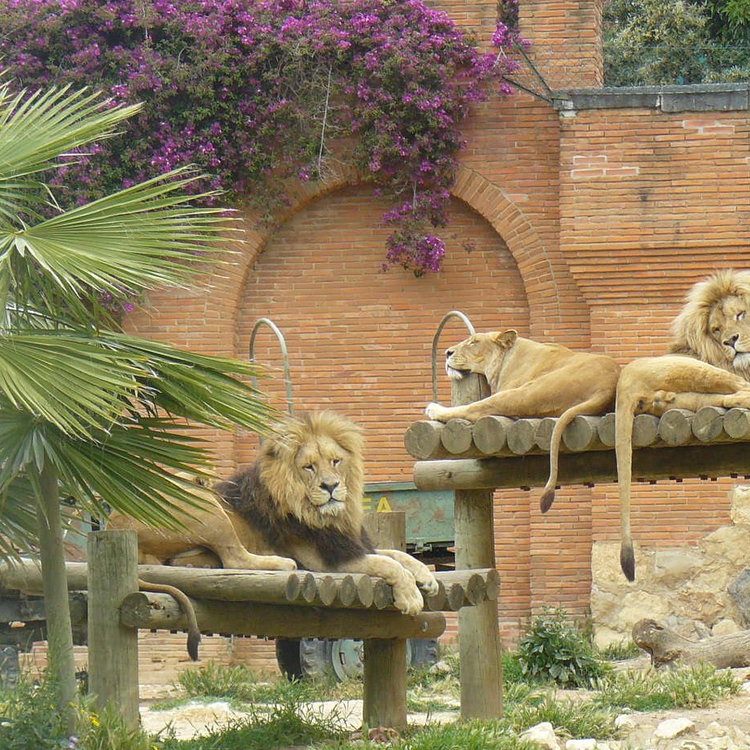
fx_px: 4584
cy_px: 388
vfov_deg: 9.4
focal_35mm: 187
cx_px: 476
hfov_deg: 9.3
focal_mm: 16.9
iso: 100
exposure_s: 1/160
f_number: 4
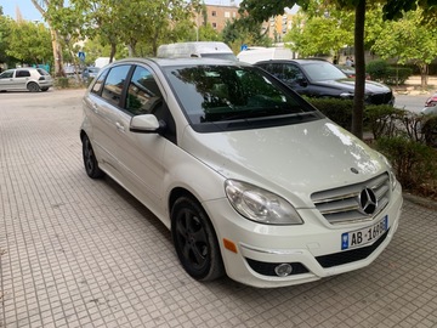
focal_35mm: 26
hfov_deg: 67.3
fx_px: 328
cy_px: 164
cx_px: 218
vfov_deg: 53.1
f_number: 1.8
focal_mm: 4.25
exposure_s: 1/507
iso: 25
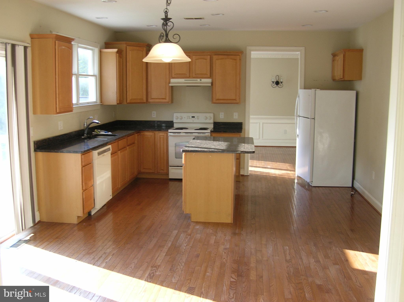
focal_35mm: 36
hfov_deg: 51.4
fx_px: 420
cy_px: 151
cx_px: 202
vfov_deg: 39.6
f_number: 2.7
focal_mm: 6
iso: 50
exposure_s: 1/35.1
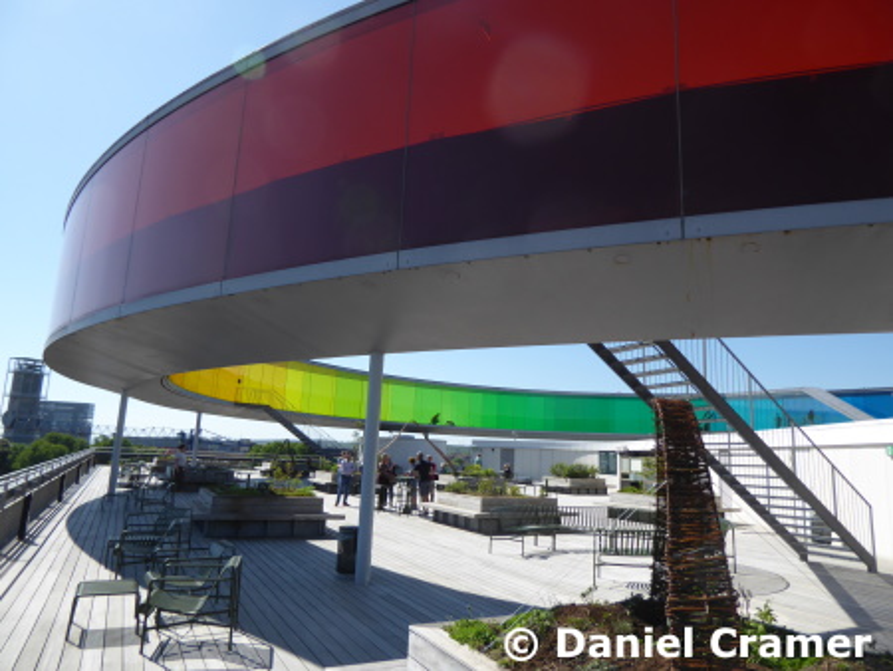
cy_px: 336
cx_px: 446
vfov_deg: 56.9
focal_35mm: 24
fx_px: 619
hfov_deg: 71.6
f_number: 3.3
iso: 80
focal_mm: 4.3
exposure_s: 1/1000
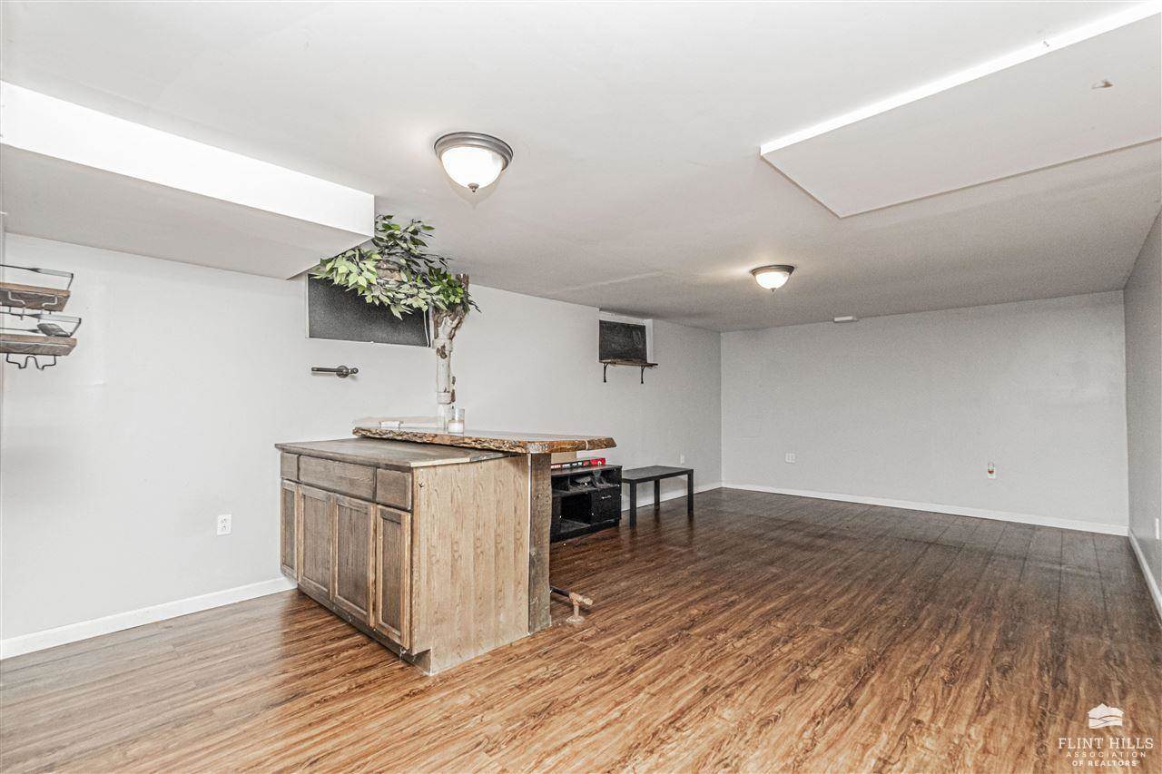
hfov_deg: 100.4
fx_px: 484
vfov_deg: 77.3
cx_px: 581
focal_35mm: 15
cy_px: 387
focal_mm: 10
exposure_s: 1/60
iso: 3200
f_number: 10
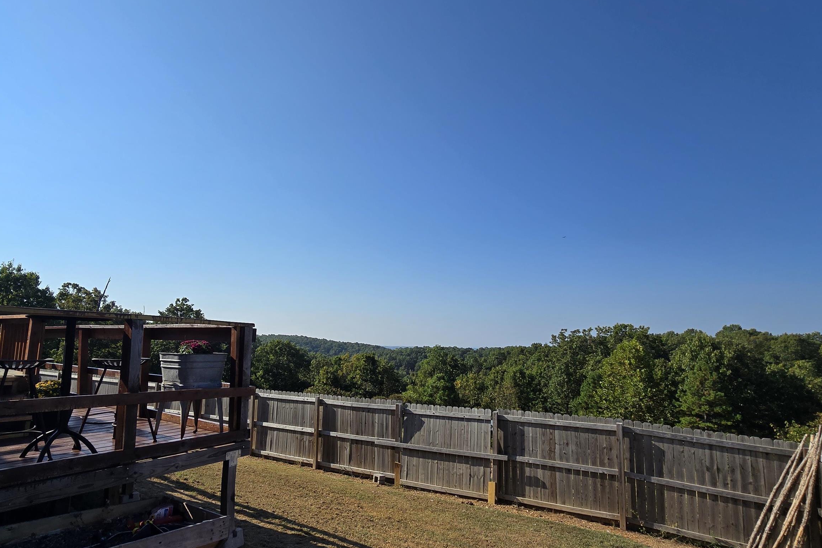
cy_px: 285
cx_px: 379
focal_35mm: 18
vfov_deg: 67.3
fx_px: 411
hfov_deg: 89.8
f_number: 2.2
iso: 50
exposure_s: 1/3134
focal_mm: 2.2
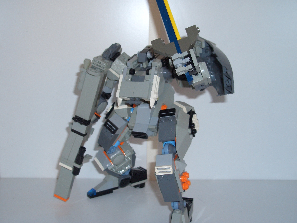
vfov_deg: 29.7
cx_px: 148
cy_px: 112
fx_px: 420
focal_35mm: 49
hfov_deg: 38.9
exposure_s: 1/60
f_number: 3.1
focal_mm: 8.2
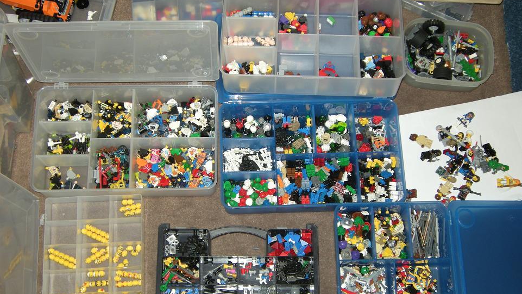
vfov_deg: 23.9
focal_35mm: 50
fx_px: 692
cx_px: 257
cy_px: 183
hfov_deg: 41.3
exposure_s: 1/60
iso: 102
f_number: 3.5
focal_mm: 7.5
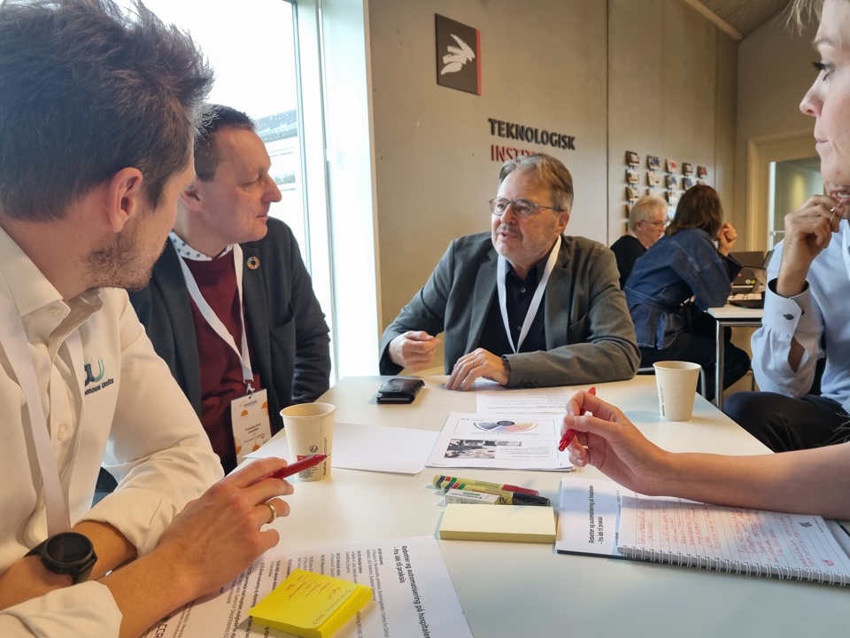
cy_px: 319
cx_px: 425
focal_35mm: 26
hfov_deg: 67.3
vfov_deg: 53.1
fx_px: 638
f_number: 1.8
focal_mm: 5.4
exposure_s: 1/100
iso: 250
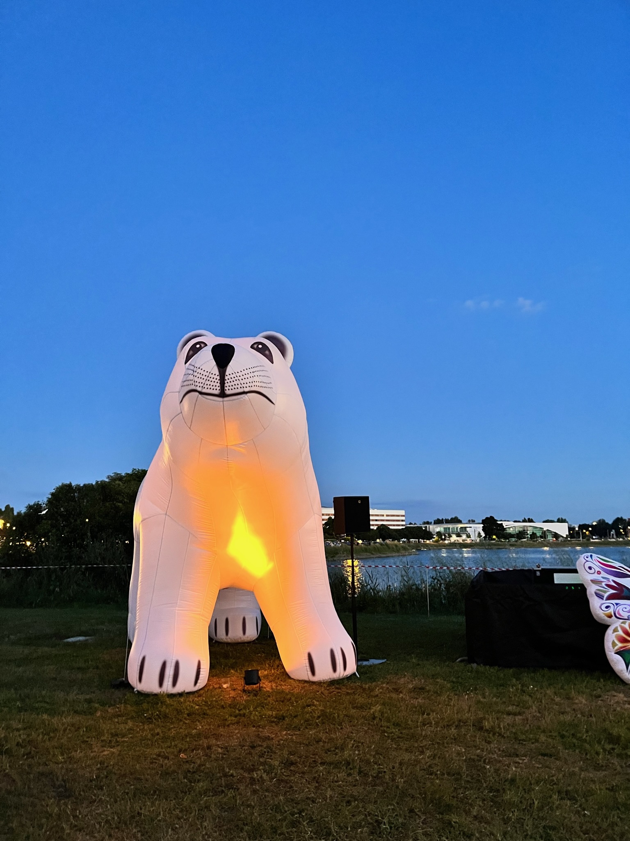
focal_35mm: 26
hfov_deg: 53.0
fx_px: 631
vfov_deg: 67.3
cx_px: 315
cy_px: 420
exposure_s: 1/25
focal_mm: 5.1
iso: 500
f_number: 1.6
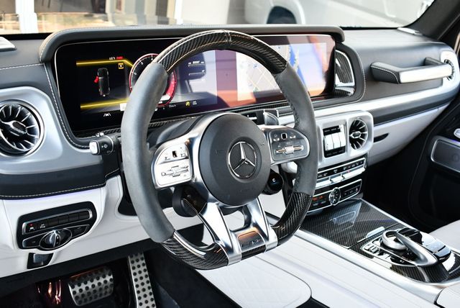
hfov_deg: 48.4
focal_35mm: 40
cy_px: 154
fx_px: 512
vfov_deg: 33.5
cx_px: 230
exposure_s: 1/200
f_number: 3.5
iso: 800
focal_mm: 20
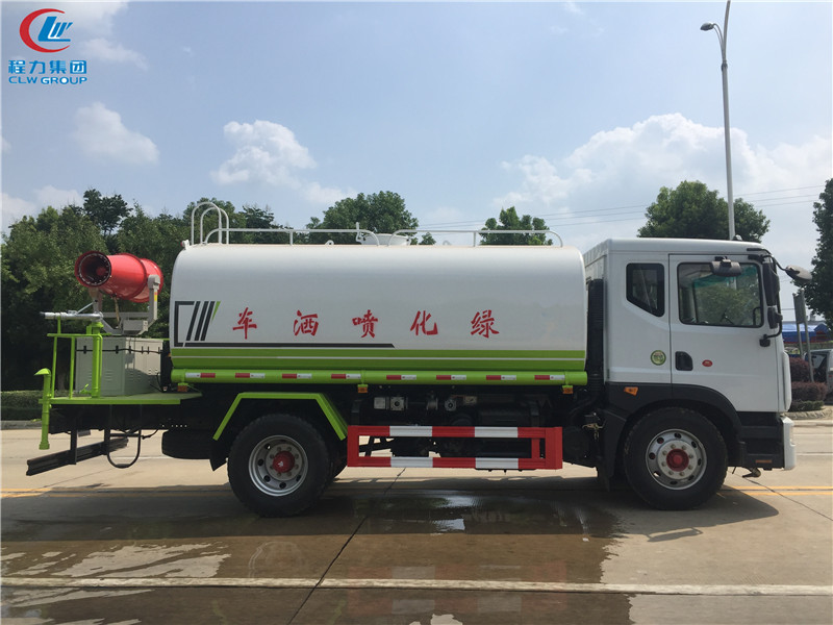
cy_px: 312
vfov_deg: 48.2
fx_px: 698
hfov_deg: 61.7
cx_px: 416
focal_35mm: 29
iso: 32
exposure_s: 1/2825
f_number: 2.2
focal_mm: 4.15
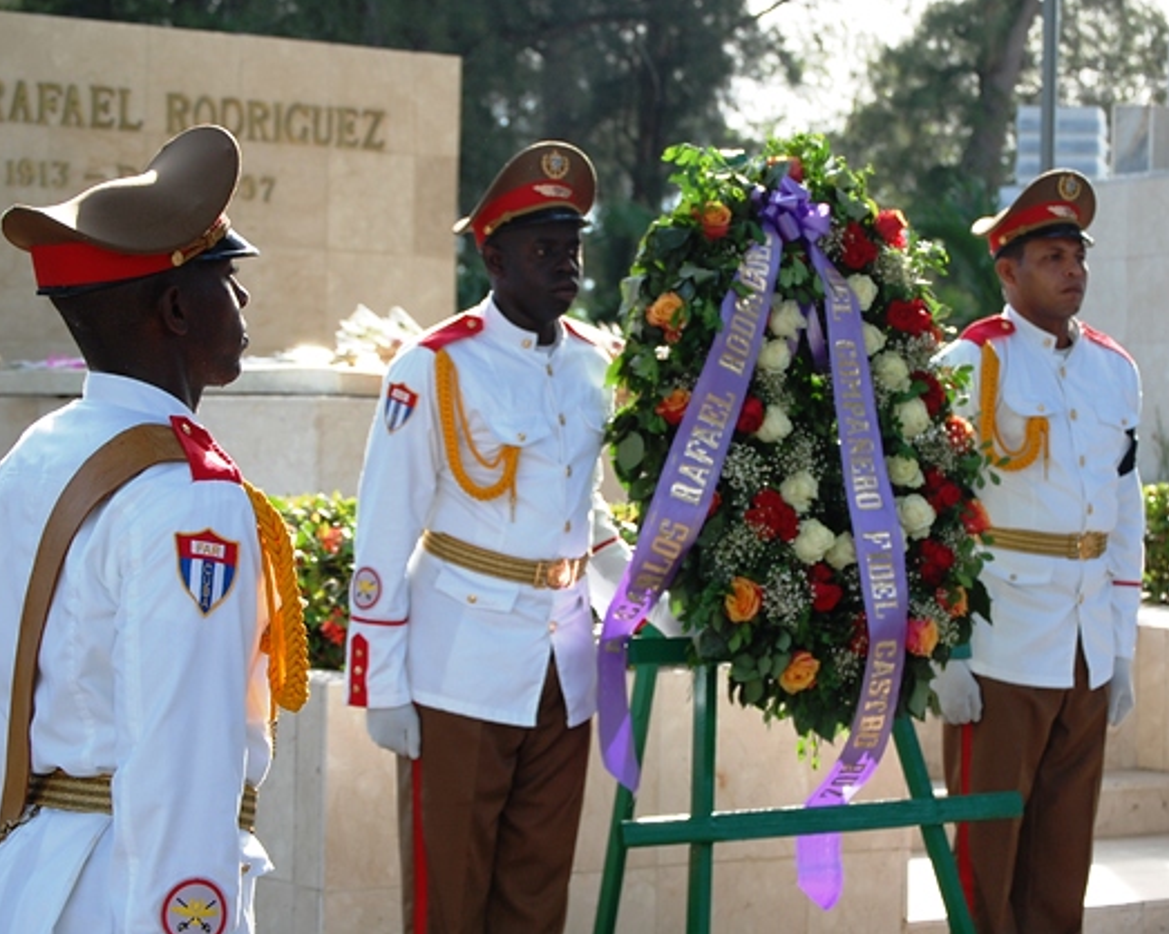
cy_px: 465
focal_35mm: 95
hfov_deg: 20.2
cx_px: 673
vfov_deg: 16.3
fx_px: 3271
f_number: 7.1
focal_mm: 55
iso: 200
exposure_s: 1/200
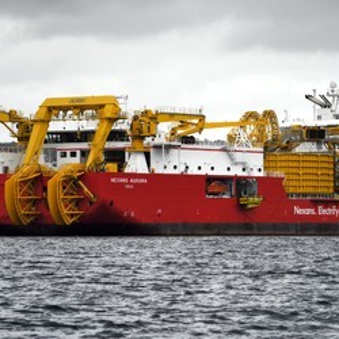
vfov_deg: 9.4
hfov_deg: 9.4
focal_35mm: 186
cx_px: 199
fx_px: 2061
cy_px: 157
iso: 400
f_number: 6.3
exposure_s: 1/800
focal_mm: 130
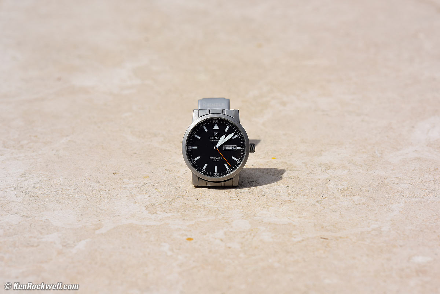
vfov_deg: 13.1
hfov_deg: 19.4
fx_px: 1284
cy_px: 147
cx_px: 220
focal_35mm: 105
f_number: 8
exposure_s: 1/250
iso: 64
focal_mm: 105
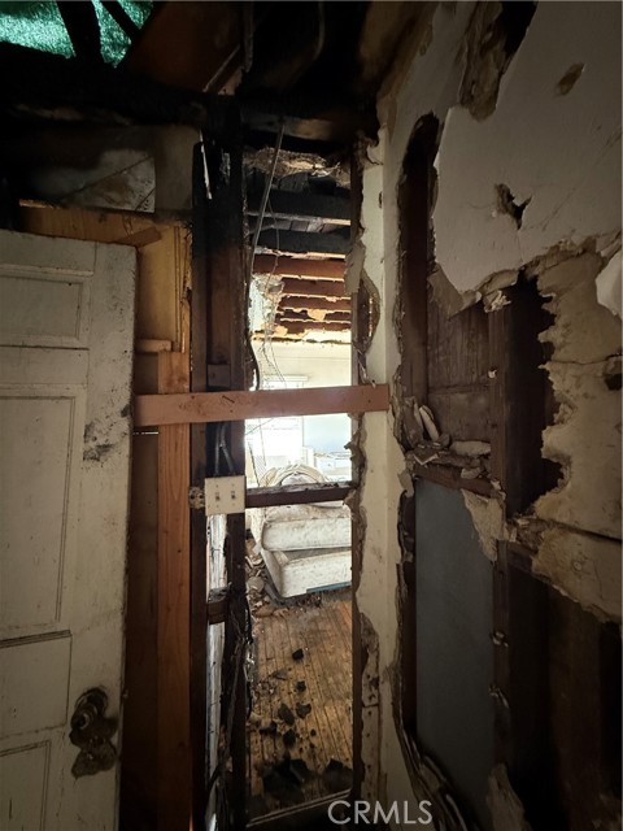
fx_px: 336
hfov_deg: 85.7
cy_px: 416
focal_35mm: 14
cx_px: 312
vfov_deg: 102.1
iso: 640
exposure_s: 1/60
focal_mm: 2.22
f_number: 2.2
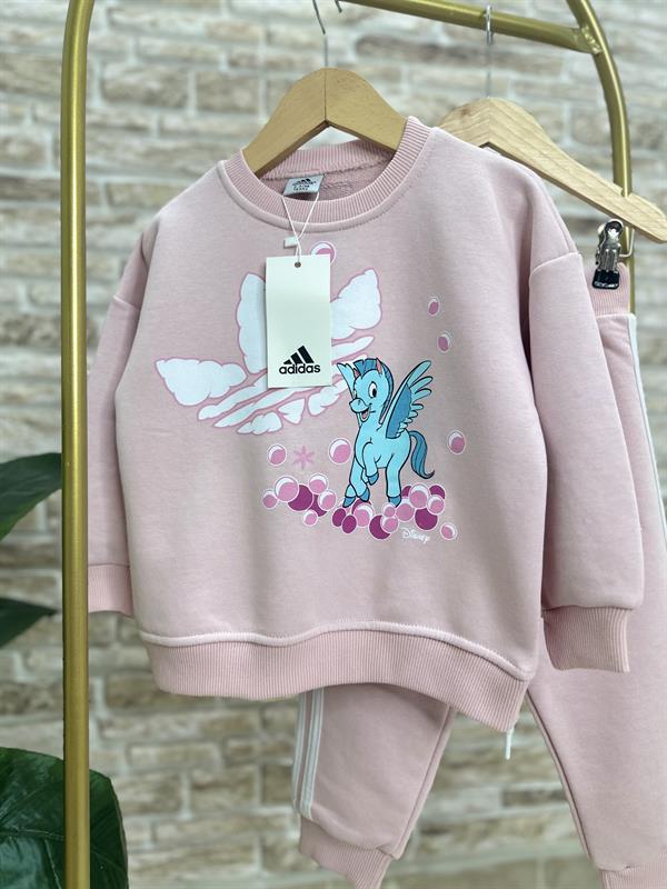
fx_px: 617
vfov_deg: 71.6
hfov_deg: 56.8
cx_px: 334
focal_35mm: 24
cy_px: 444
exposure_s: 1/100
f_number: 1.78
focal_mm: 6.86
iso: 64
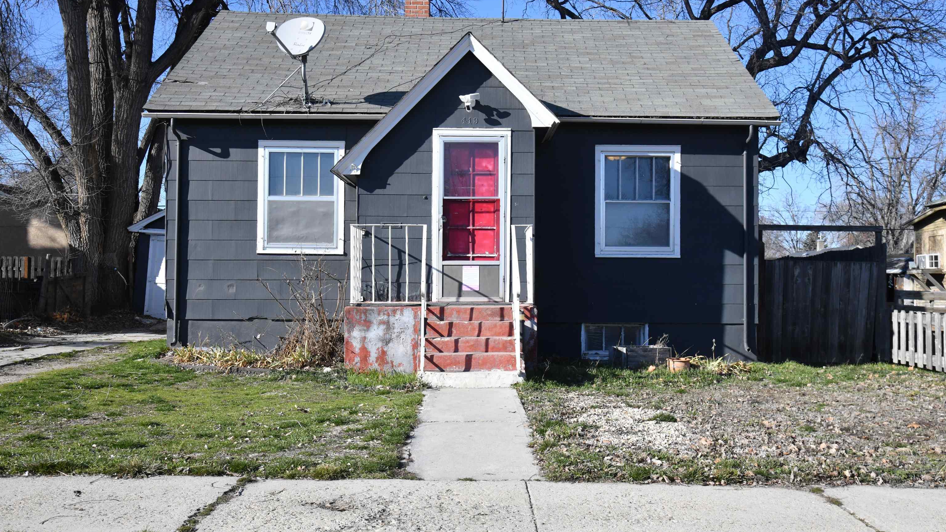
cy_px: 268
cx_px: 474
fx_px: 1003
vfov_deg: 29.7
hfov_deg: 50.5
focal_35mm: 40
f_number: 16
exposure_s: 1/1000
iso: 1600
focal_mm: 38
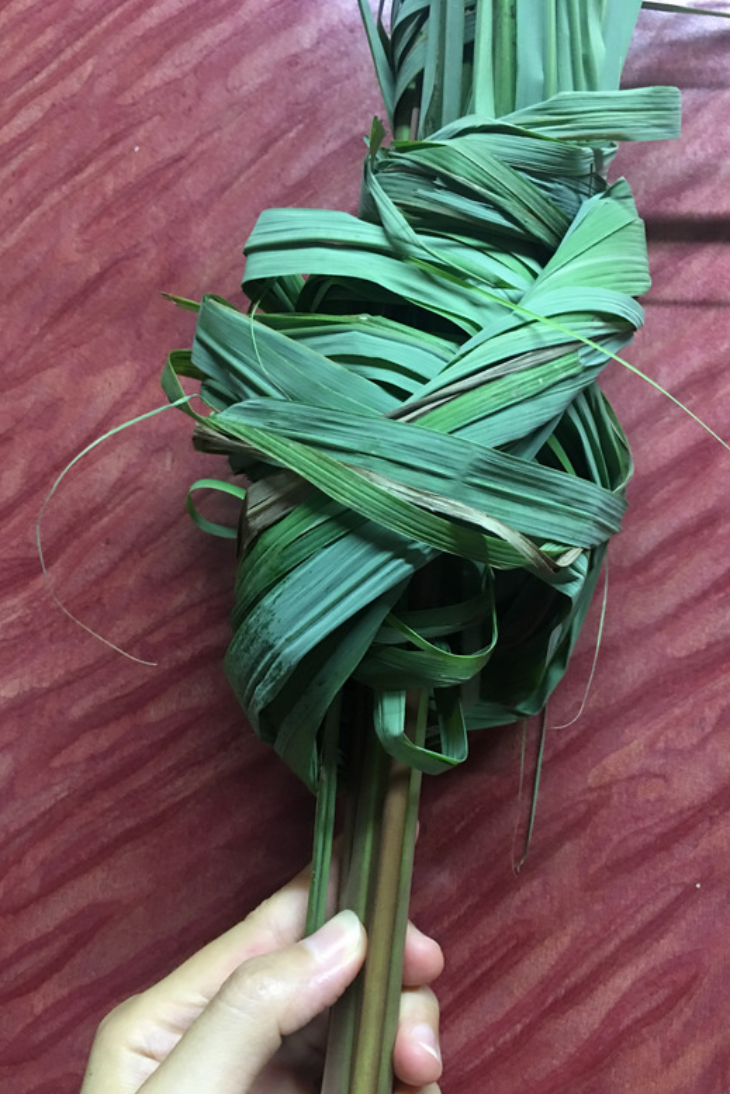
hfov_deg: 42.3
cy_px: 543
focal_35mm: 31
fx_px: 942
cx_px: 412
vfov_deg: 60.3
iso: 80
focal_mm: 4.15
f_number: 2.2
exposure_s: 1/8
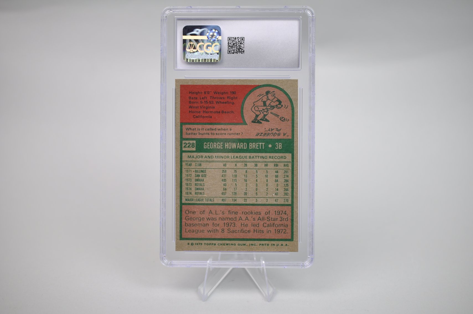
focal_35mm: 60
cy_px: 157
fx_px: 787
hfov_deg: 33.4
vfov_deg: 22.6
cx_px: 236
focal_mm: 40
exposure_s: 1/50
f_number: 3.5
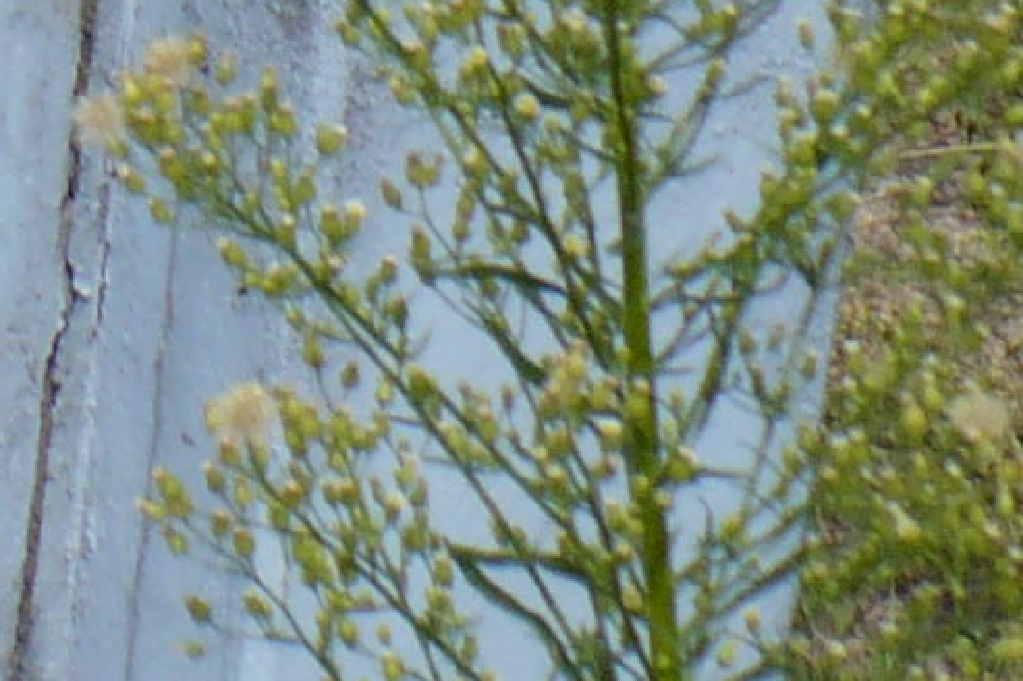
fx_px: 6335
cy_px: -382
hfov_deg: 8.5
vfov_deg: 6.1
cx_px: -1355
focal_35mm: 223
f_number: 8
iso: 100
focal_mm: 6.1
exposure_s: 1/250
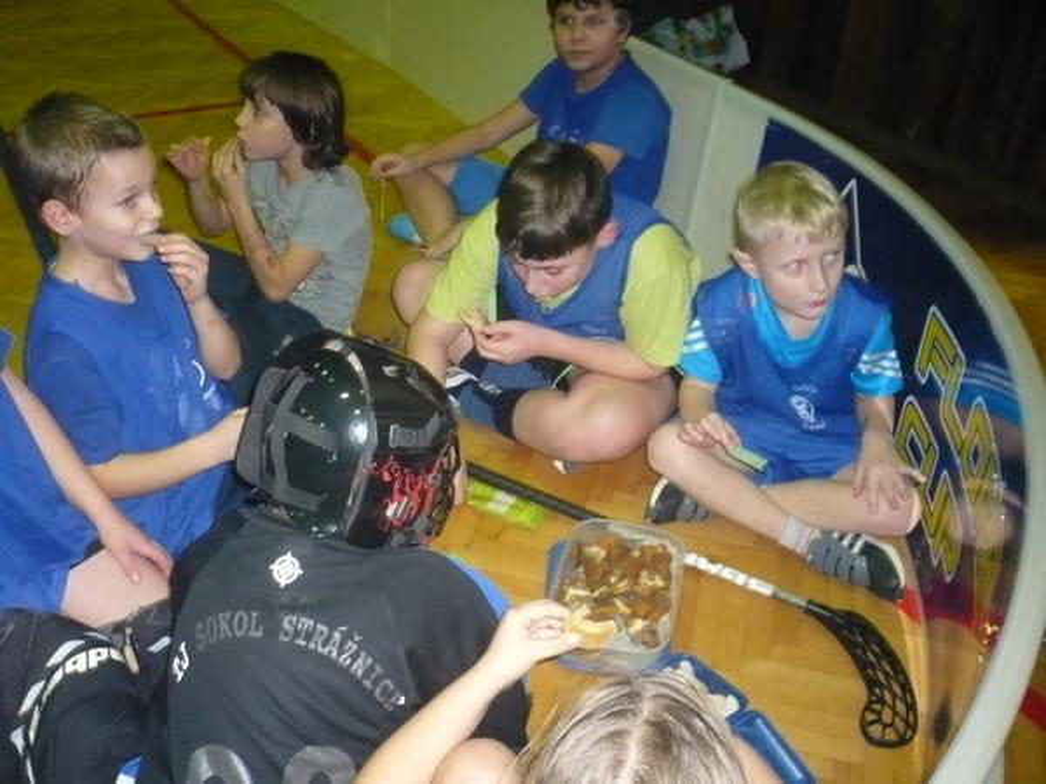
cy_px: 392
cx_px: 523
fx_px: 1058
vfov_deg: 40.7
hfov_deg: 52.6
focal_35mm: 35
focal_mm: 5.8
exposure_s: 1/30
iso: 320
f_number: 2.8
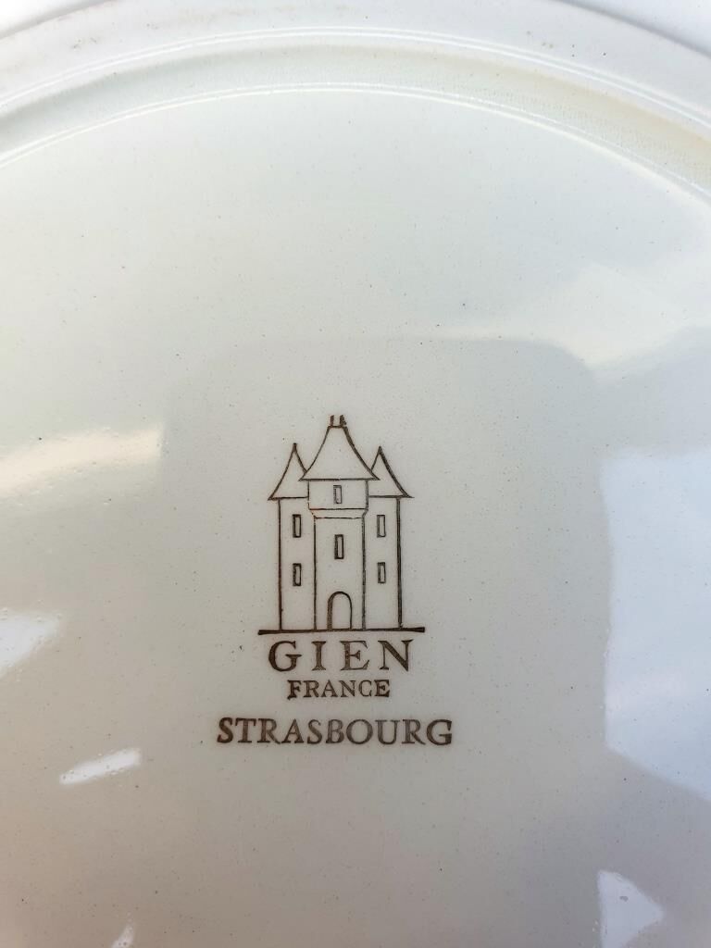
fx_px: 712
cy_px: 474
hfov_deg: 53.1
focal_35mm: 26
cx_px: 356
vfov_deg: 67.3
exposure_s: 1/120
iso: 50
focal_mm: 4.3
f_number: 2.4
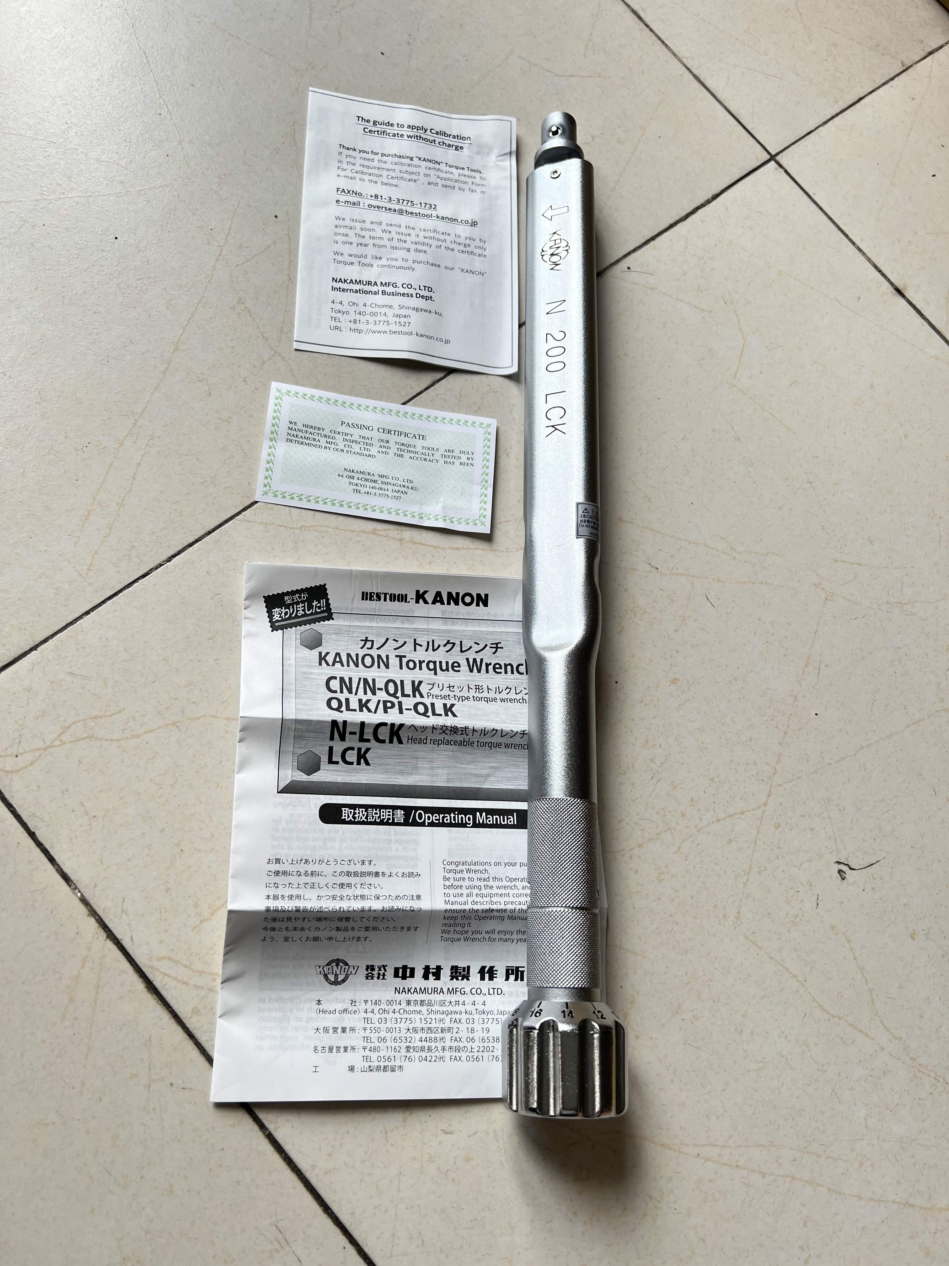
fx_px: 950
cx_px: 474
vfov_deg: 67.3
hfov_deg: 53.1
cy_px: 633
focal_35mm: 26
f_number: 1.5
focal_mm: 5.7
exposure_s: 1/471
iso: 50
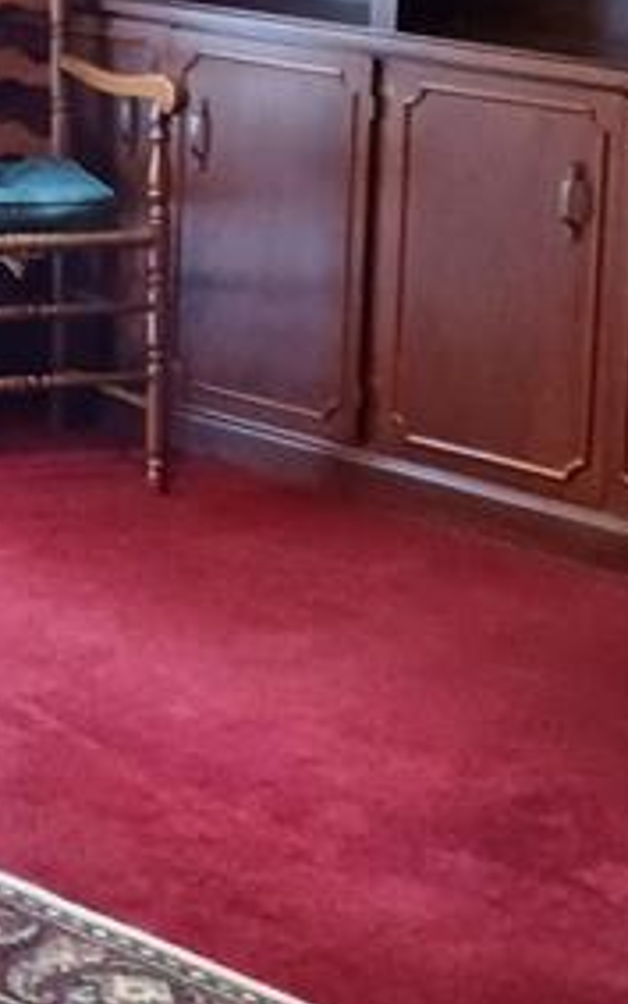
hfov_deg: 11.0
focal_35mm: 117
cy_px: 124
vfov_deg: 17.6
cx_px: -135
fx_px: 3202
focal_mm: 3.98
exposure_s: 1/24
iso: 400
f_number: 1.8
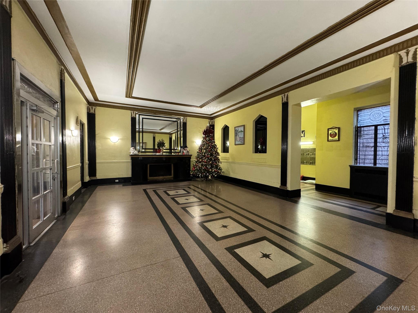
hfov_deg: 102.1
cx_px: 209
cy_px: 156
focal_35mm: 14
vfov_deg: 85.7
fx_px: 169
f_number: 2.2
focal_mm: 2.22
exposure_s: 1/60
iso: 640
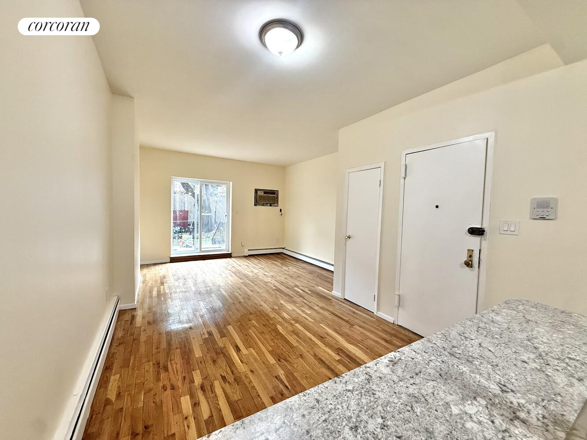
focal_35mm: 14
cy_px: 220
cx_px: 294
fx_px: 237
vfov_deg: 85.7
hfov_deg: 102.1
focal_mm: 2.22
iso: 250
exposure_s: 1/120
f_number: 2.2
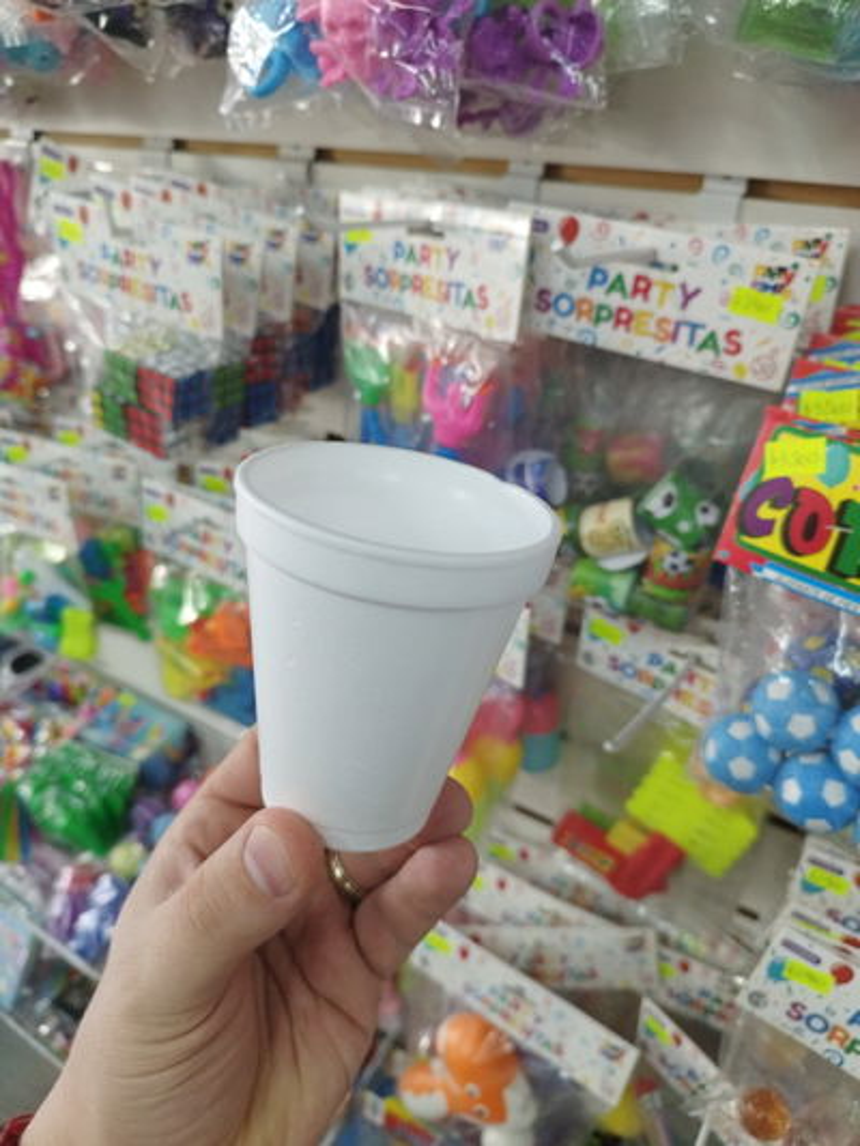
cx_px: 430
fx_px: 795
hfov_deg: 56.8
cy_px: 573
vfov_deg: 71.6
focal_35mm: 24
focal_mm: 5.89
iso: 450
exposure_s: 1/50
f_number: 1.89
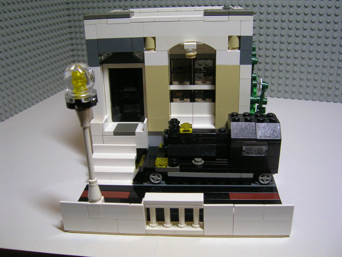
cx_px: 171
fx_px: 563
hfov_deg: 33.8
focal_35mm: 57
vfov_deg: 25.7
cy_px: 128
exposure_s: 1/74.1
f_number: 2.8
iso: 200
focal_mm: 5.7
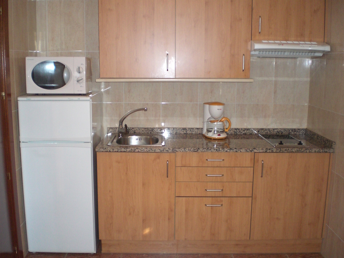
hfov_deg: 49.0
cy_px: 129
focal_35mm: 38
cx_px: 172
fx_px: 378
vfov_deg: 37.7
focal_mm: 6.3
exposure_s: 1/60
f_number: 3.1
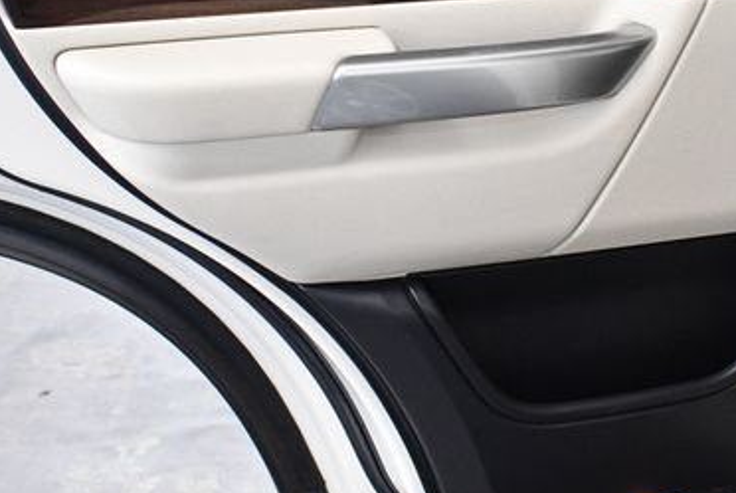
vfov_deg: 21.8
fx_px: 1269
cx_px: 437
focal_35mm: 62
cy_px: 148
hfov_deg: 32.3
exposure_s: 1/125
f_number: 3.5
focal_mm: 18
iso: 2000
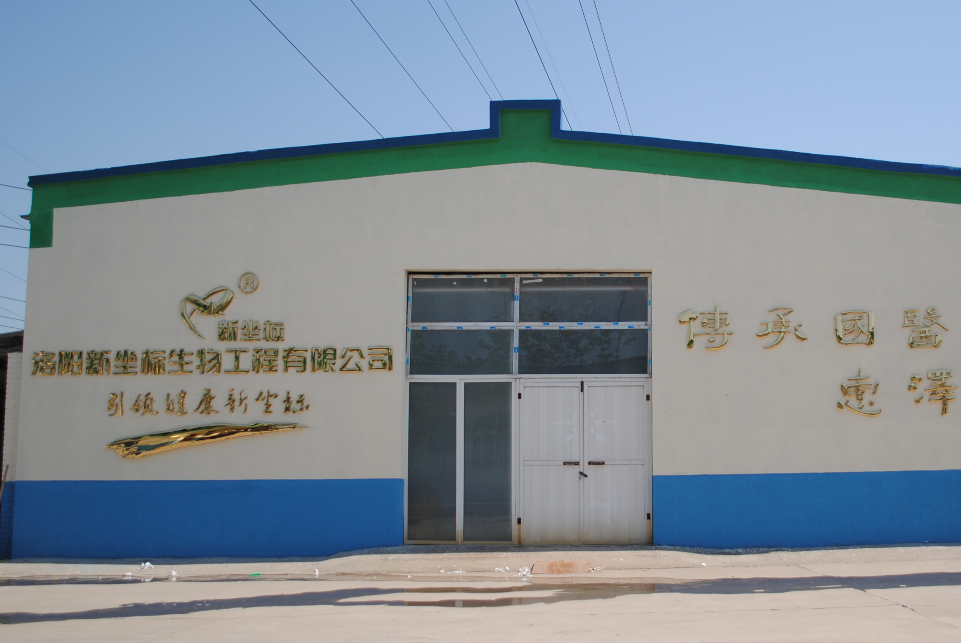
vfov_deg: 32.7
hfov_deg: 46.7
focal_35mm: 41
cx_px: 627
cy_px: 327
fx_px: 1096
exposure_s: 1/1250
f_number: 3.5
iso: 100
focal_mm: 18
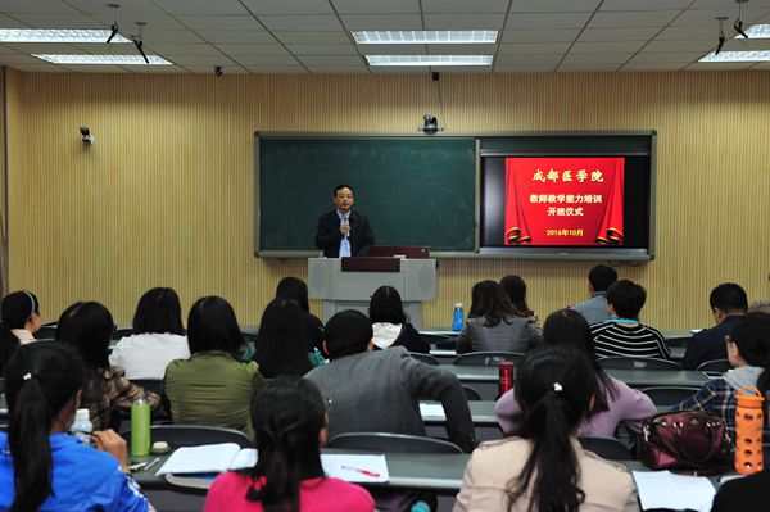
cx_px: 385
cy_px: 256
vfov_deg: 28.0
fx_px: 1026
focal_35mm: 48
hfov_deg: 41.1
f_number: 5.6
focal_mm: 48
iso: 1000
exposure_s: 1/60
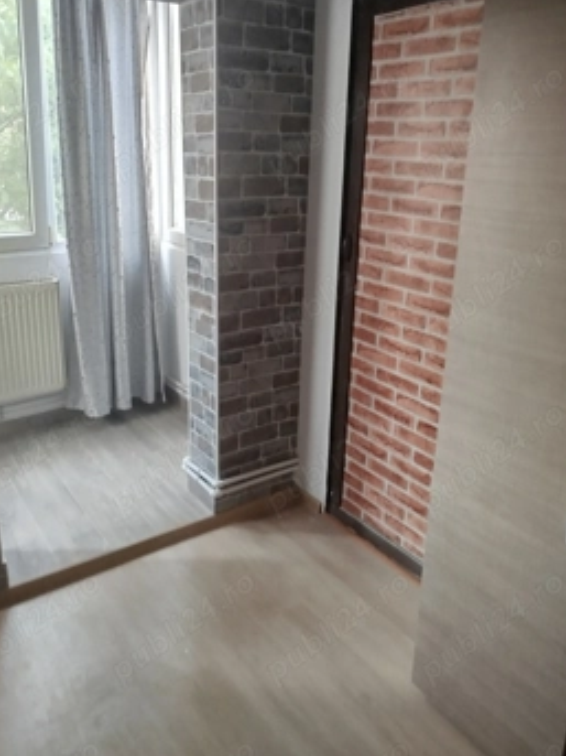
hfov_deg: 49.7
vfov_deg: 63.2
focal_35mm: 28
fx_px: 611
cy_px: 326
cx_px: 260
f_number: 1.7
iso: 400
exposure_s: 1/33
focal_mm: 5.31
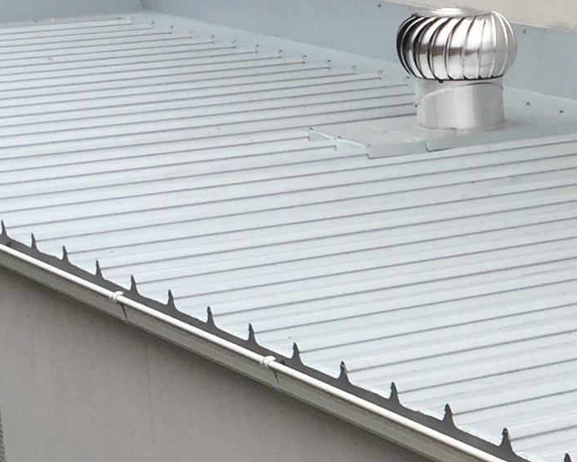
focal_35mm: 132
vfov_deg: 11.5
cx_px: 814
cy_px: 535
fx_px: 2254
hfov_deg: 13.9
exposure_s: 1/421
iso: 32
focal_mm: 4.15
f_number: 2.2
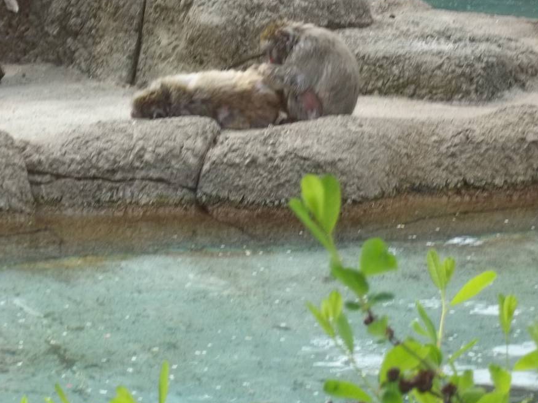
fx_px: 2719
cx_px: 182
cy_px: 70
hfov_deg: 11.3
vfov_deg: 8.5
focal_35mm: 175
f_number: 5.2
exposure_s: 1/100
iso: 64
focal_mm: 17.1
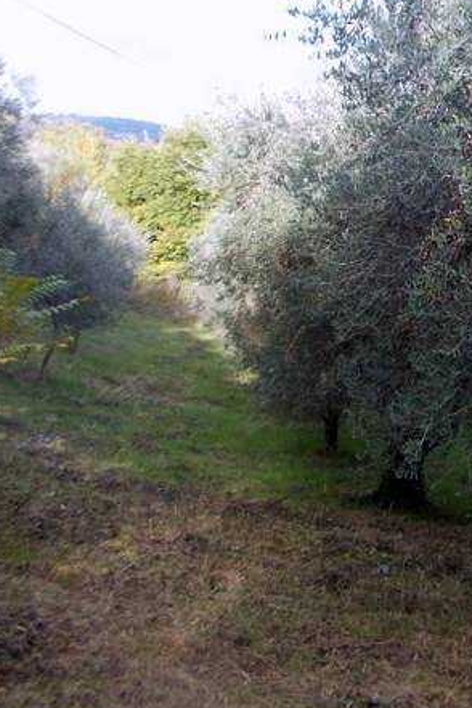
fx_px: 964
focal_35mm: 49
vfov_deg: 40.0
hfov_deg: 25.7
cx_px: 506
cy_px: 254
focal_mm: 4.6
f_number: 3.2
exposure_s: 1/160
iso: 80
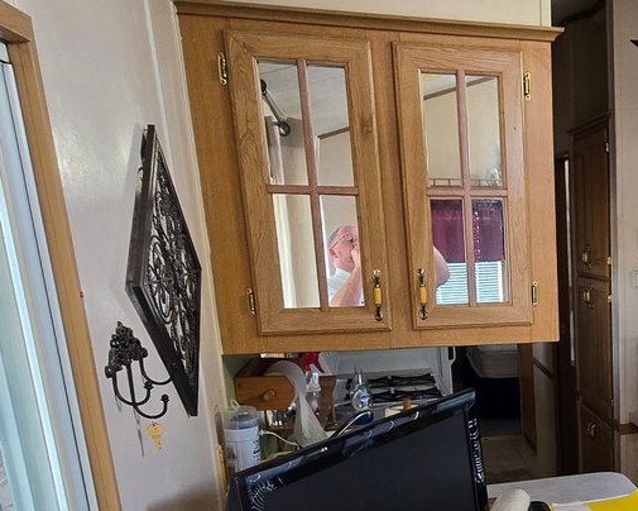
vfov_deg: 38.0
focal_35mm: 38
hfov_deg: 41.3
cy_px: 397
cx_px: 649
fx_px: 718
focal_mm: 2.2
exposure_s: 1/60
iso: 200
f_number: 2.2
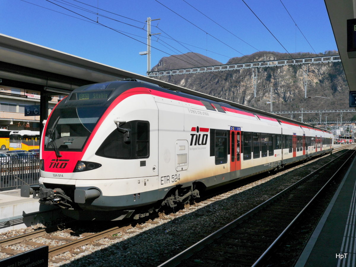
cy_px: 134
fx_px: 391
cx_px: 178
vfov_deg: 37.7
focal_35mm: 38
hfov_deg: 49.0
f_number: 10
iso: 160
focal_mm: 19
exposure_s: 1/800
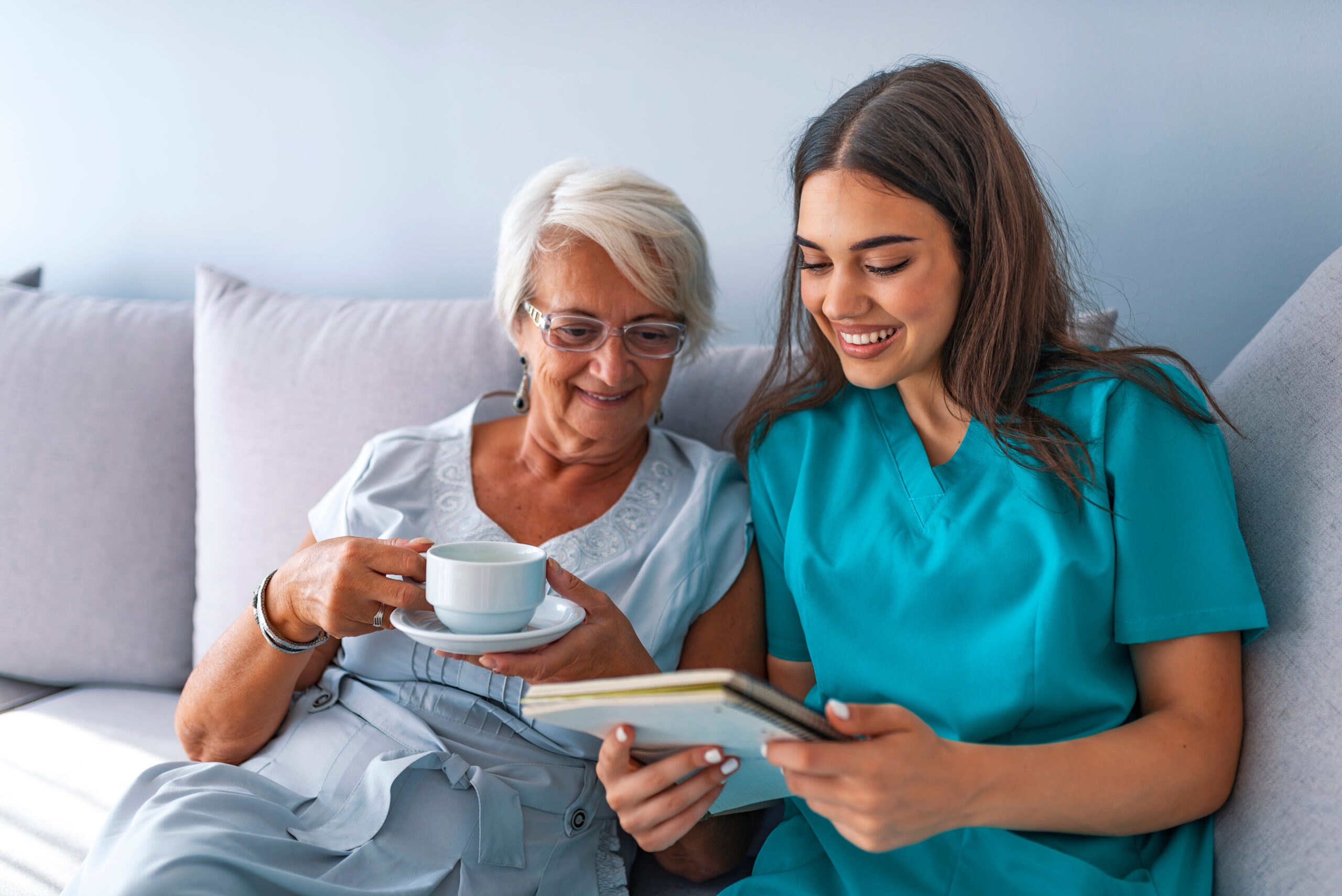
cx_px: 671
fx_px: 1305
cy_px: 448
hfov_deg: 54.4
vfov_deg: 37.9
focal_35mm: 35
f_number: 2
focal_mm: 35
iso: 100
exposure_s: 1/320
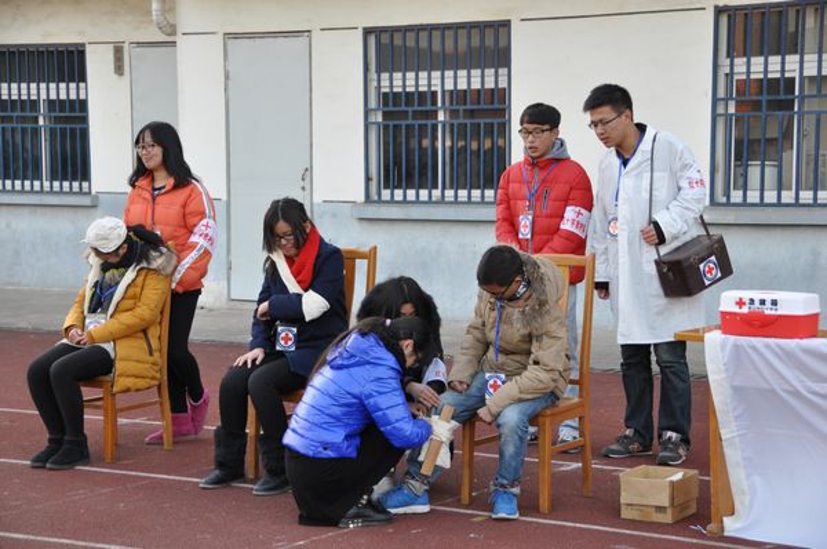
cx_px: 414
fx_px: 1892
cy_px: 274
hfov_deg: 24.7
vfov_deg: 16.5
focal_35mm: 82
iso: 280
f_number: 5.6
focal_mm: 55
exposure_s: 1/125
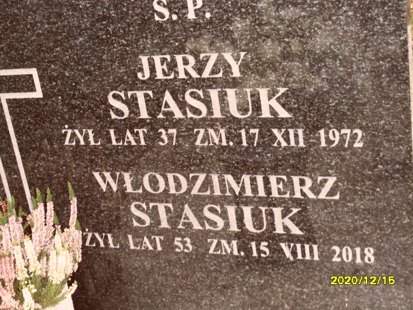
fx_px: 716
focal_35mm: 60
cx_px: 206
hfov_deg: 32.2
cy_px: 155
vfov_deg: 24.4
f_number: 4
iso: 400
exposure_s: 1/45
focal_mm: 10.3
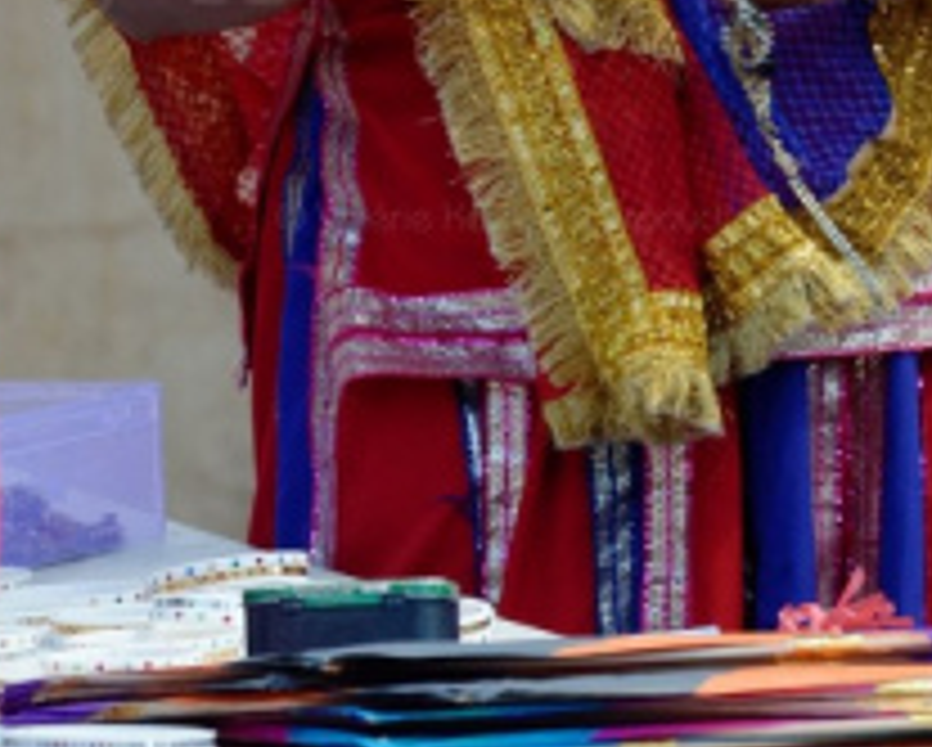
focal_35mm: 732
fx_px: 20210
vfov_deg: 2.1
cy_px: -459
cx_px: 790
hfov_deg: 2.6
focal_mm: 180
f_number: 7.1
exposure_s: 1/250
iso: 250
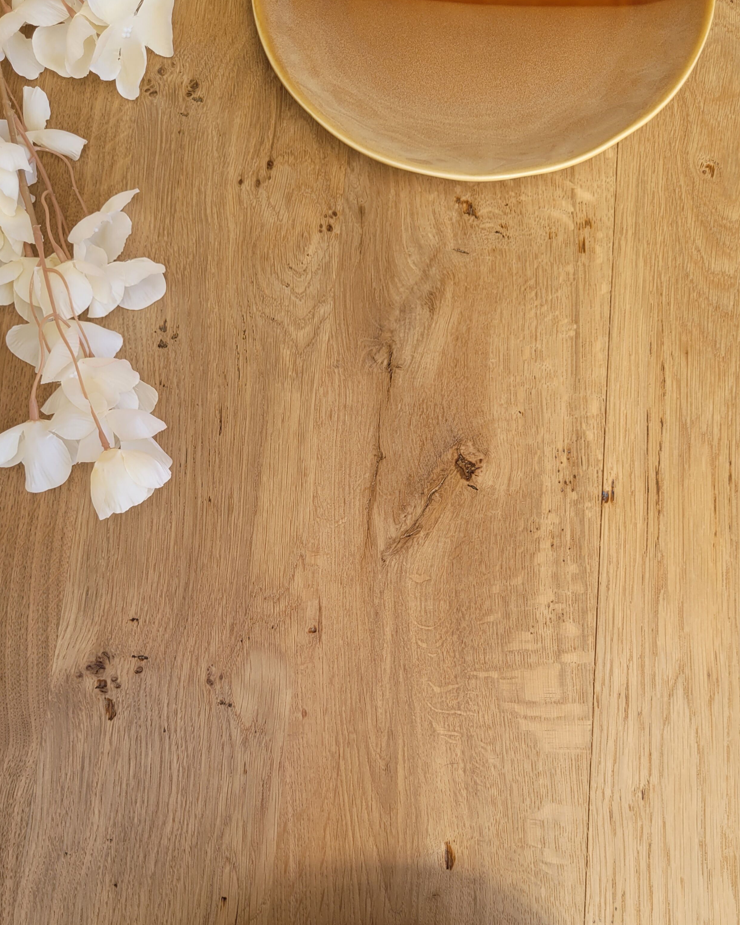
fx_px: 903
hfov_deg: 44.5
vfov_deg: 53.9
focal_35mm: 33
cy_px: 540
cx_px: 382
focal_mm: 5.4
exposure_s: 1/500
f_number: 1.8
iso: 40
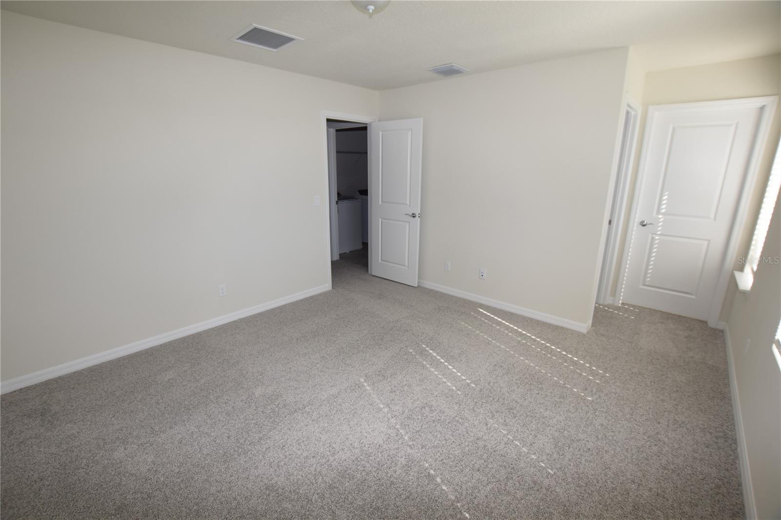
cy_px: 260
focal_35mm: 15
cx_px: 390
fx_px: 325
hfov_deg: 100.4
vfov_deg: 77.3
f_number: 5
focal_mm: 10
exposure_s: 1/200
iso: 250
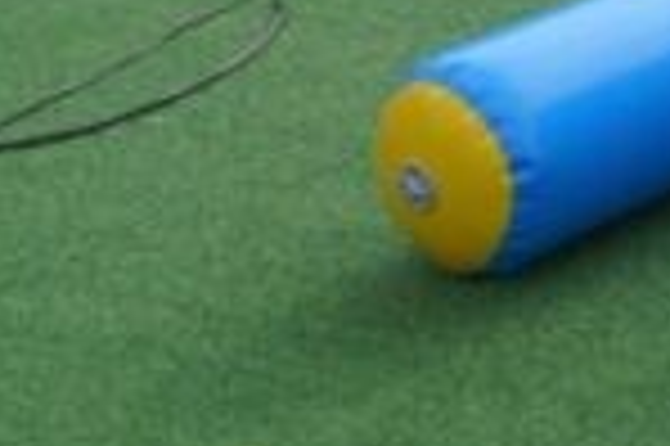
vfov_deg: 7.9
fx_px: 3067
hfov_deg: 10.0
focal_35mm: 165
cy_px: -471
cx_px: 1853
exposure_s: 1/640
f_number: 4.5
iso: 100
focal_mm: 16
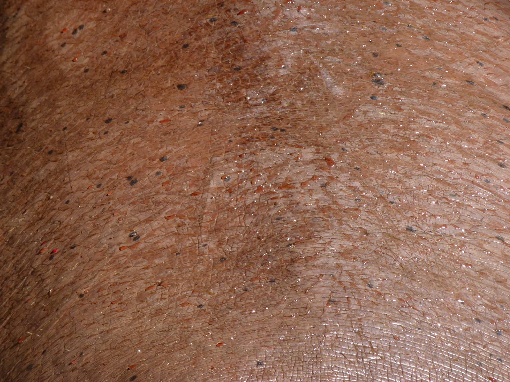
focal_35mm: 241
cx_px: 246
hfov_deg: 8.2
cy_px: 198
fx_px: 3551
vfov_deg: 6.2
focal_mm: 41.5
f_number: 5.6
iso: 100
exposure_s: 1/160
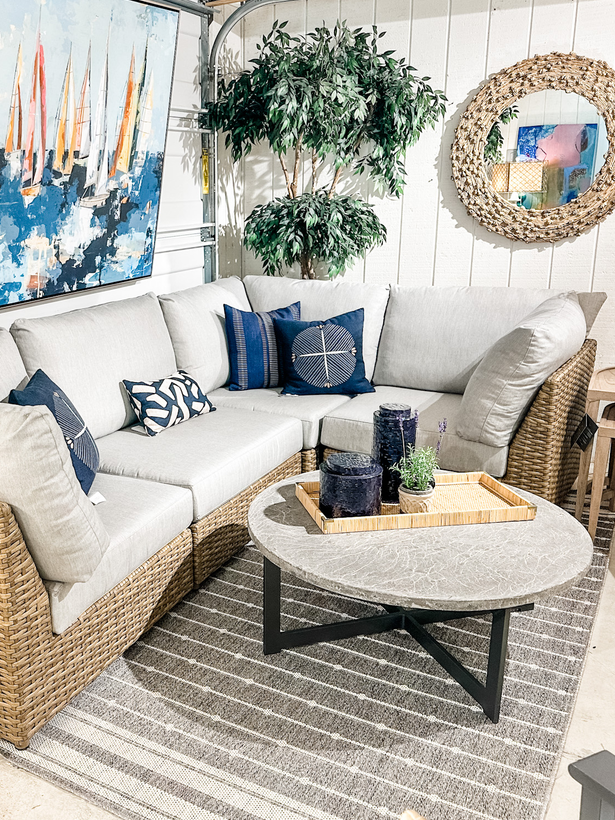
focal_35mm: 33
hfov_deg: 42.2
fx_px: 782
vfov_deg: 55.3
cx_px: 192
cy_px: 409
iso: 160
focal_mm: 6.86
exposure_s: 1/60
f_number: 1.8
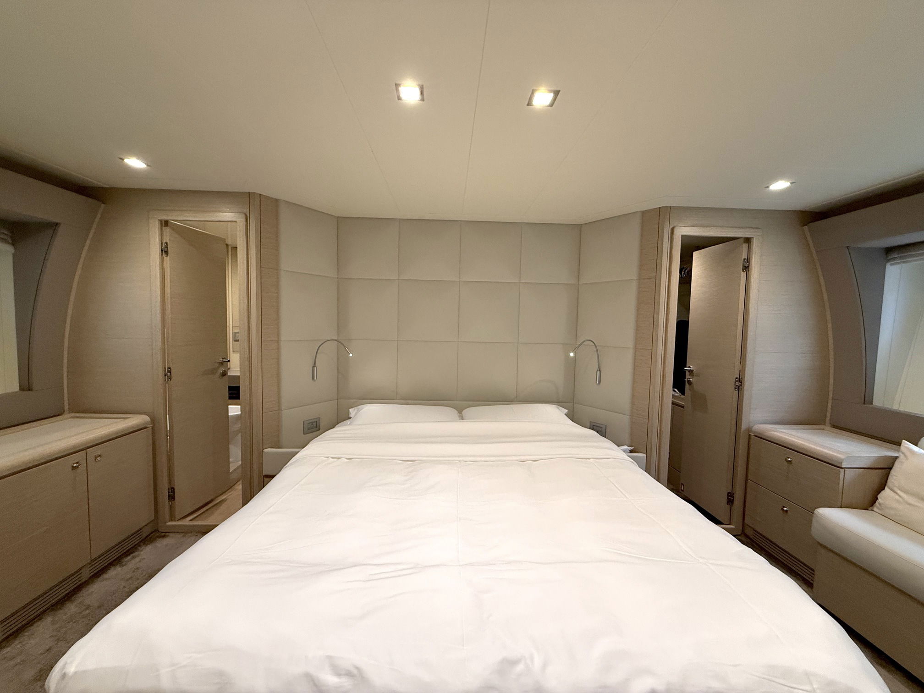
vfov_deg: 85.7
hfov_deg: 102.1
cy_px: 346
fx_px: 374
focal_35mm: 14
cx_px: 462
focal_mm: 2.22
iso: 250
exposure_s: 1/99
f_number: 2.2
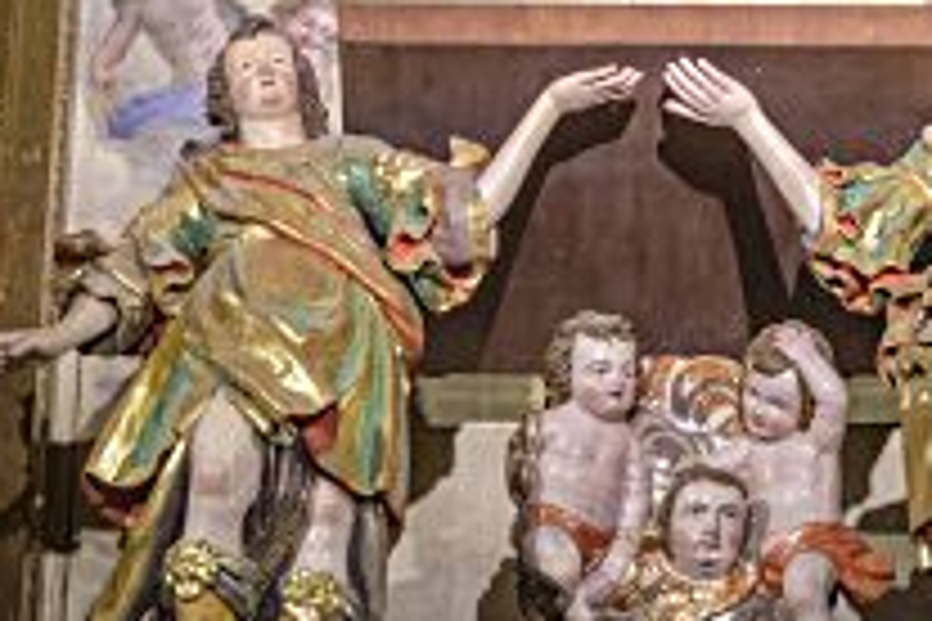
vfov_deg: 7.9
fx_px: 4478
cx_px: 657
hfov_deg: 11.9
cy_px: 155
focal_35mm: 173
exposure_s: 1/20
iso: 2000
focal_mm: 37.6
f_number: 4
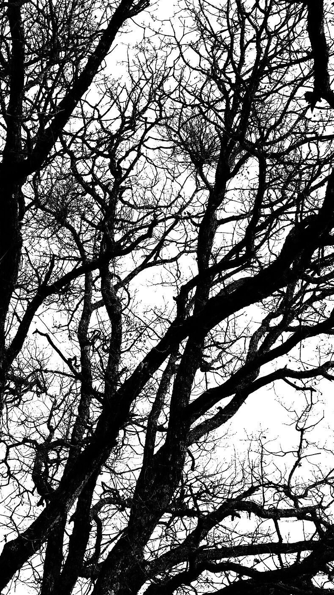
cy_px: 147
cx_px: 92
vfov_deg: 34.7
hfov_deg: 20.2
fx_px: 929
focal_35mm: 59
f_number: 8
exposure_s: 1/160
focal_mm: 33
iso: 200
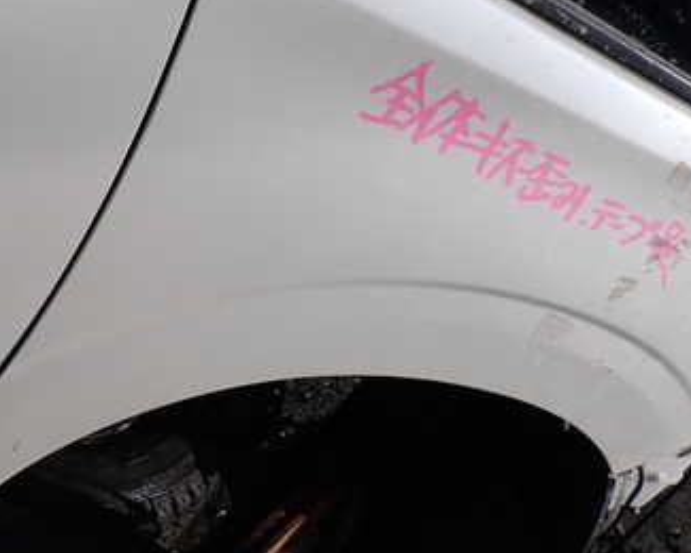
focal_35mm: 54
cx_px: 327
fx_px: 1104
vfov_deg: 28.1
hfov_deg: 34.7
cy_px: 266
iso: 100
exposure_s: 1/320
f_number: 9
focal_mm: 5.4
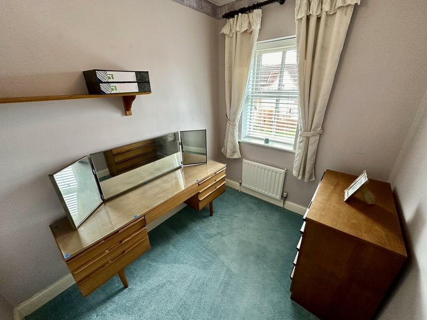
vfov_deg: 85.7
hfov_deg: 102.1
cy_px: 160
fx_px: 173
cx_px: 214
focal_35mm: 14
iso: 250
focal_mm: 2.22
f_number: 2.2
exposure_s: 1/100
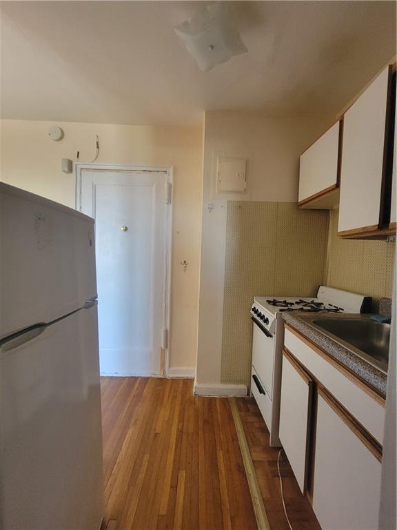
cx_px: 198
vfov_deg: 106.2
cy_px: 265
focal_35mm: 13
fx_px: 199
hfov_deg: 89.9
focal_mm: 2.2
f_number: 2.2
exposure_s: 1/60
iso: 400
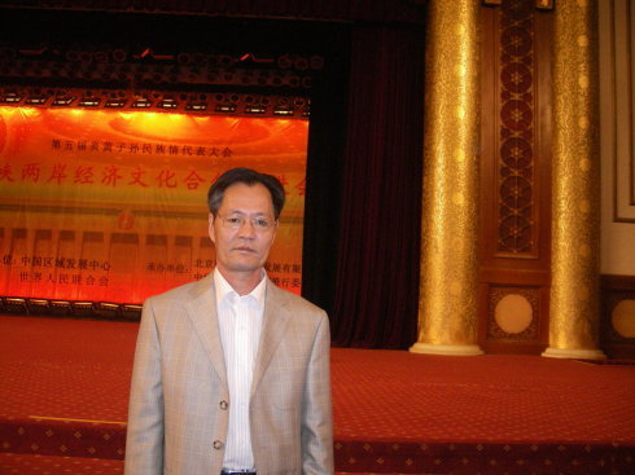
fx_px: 697
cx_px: 318
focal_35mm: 38
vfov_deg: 37.7
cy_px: 238
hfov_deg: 49.0
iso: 400
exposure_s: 1/50
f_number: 2.7
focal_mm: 6.2
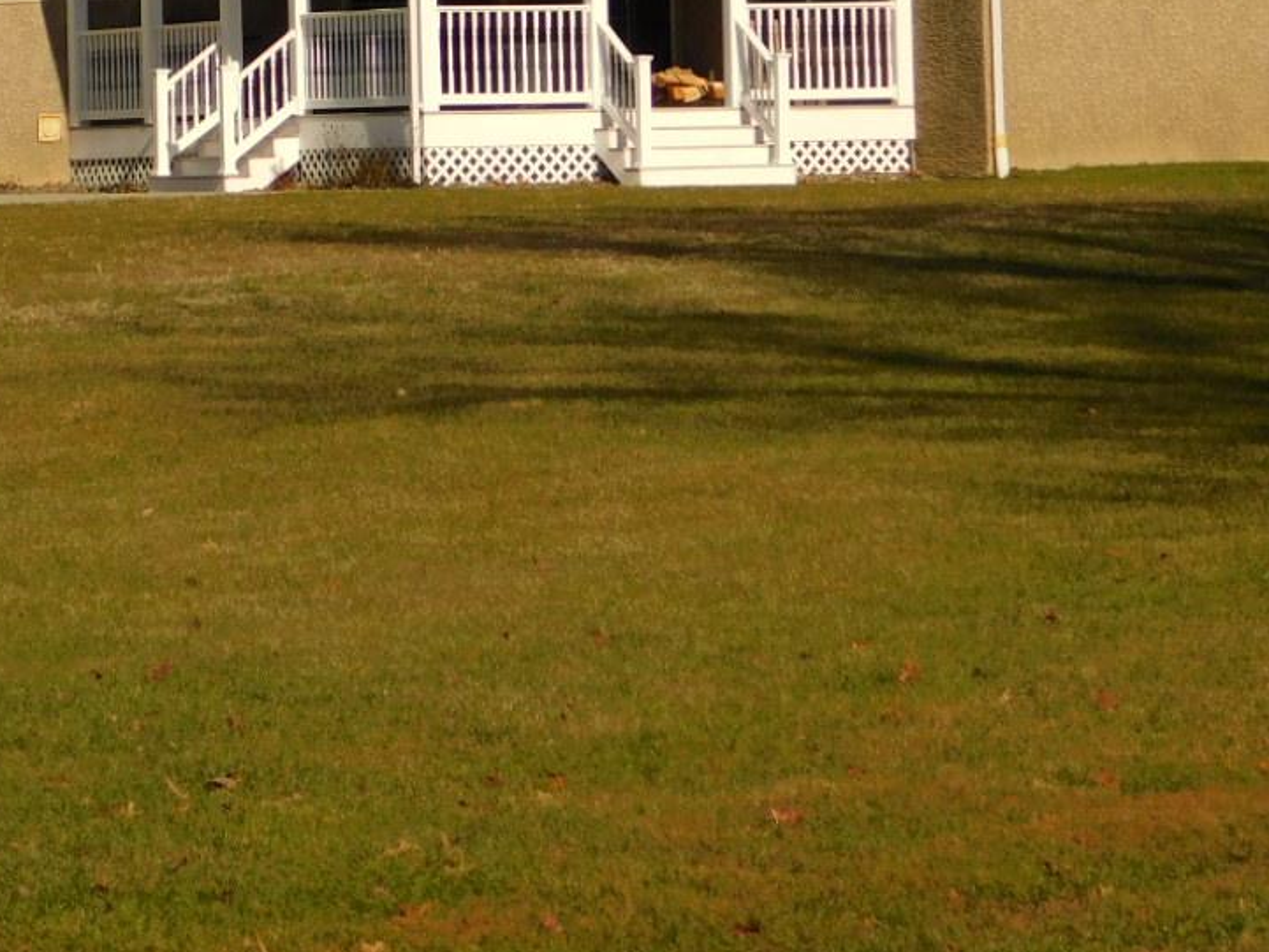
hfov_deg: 9.8
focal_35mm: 202
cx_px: 229
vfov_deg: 7.3
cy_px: -92
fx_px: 7406
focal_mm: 16.1
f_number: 9
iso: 125
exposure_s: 1/400
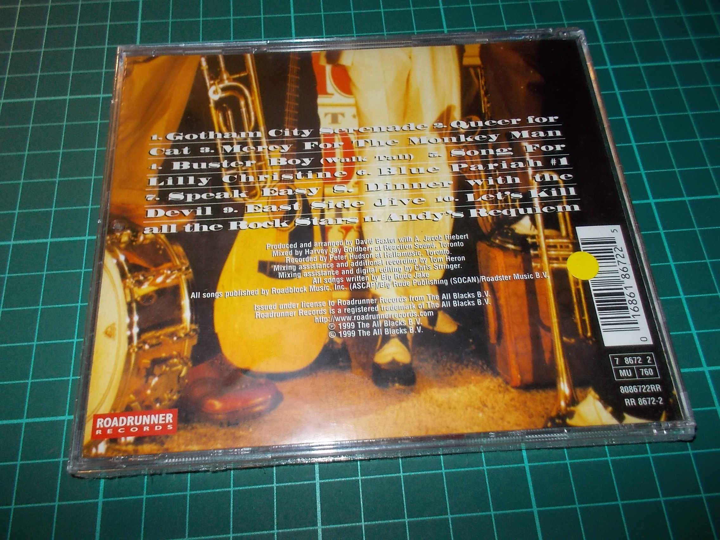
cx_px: 360
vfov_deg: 48.2
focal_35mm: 29
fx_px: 603
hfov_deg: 61.7
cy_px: 270
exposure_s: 1/30
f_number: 3.3
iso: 200
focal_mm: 4.1
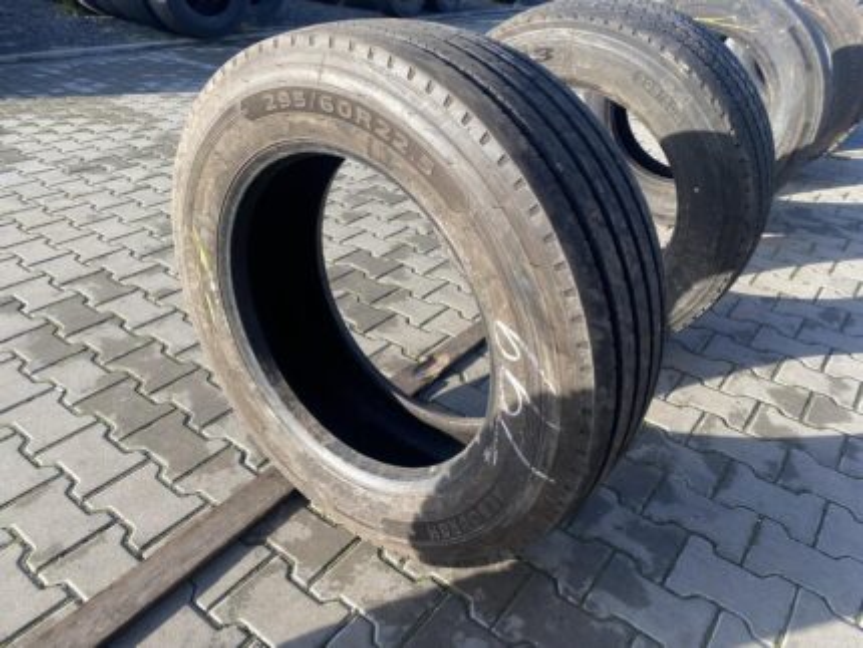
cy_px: 324
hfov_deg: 67.3
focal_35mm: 26
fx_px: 649
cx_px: 432
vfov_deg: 53.1
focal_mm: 4.25
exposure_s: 1/460
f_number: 1.8
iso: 32
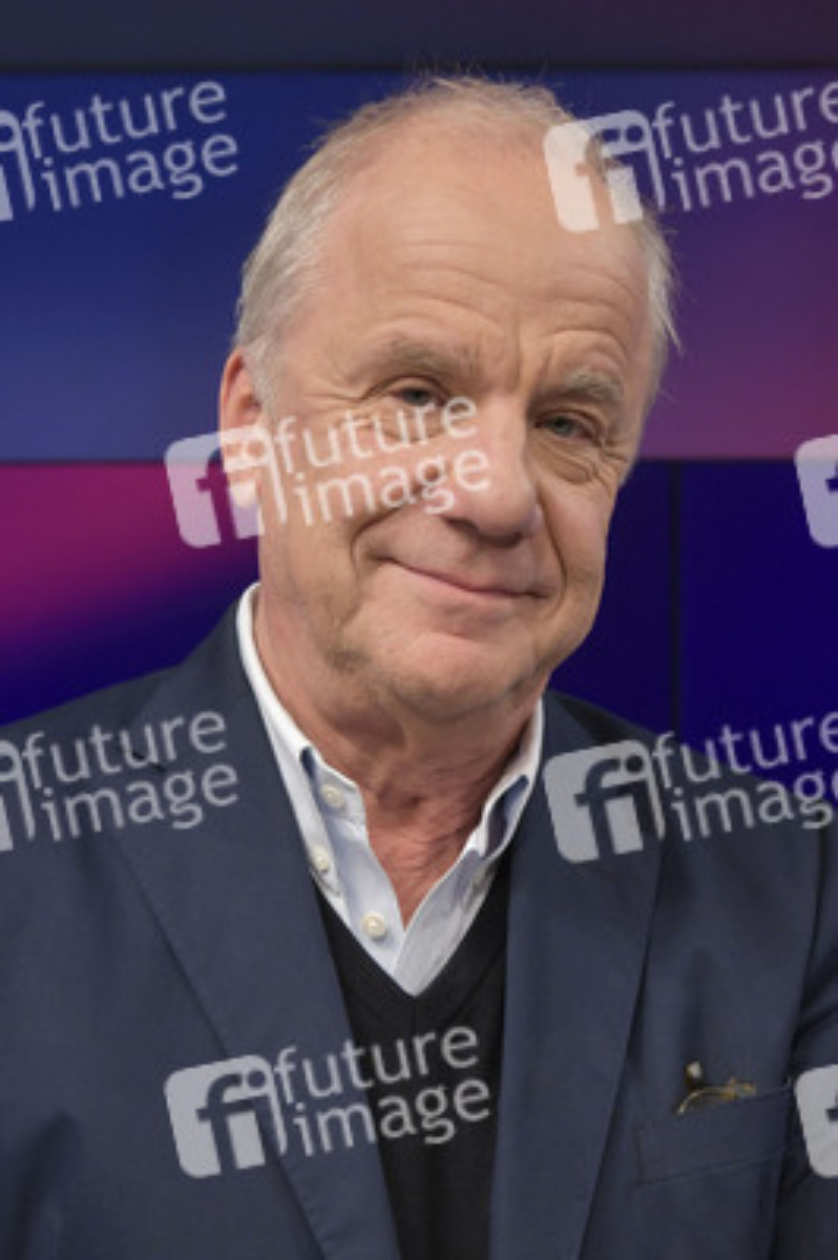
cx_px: 419
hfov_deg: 28.0
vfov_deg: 41.1
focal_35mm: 48
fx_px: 1679
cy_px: 630
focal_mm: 48
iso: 2000
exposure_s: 1/200
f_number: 5.6
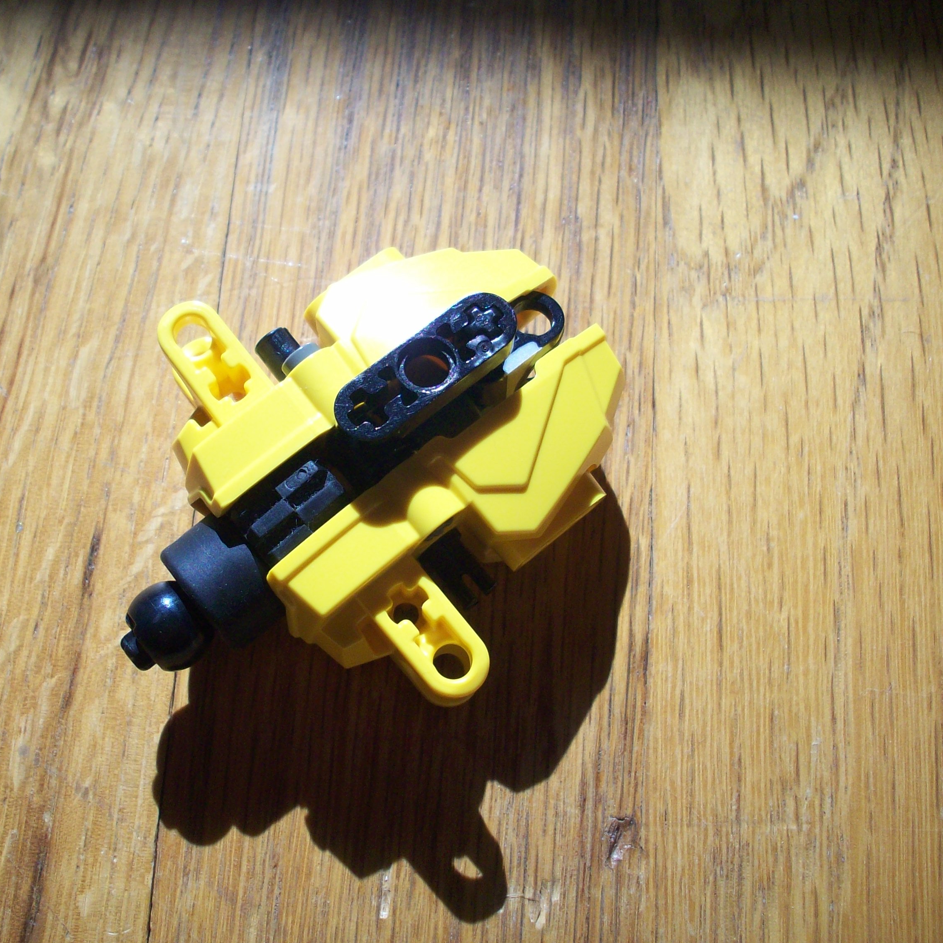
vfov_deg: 38.3
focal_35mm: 44
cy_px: 470
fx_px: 1356
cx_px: 385
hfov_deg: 38.2
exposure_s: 1/638
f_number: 2.8
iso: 80
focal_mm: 6.2
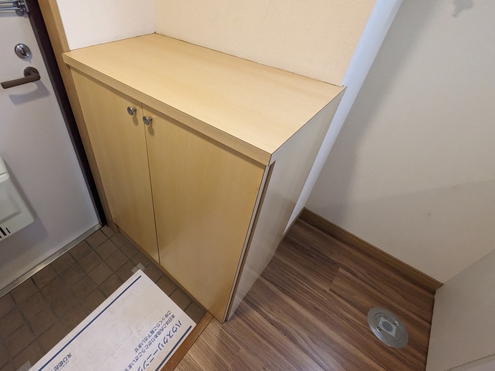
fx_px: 257
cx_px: 195
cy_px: 165
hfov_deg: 86.5
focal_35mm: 18
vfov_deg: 71.4
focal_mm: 1.83
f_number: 2.2
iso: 669
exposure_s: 1/60
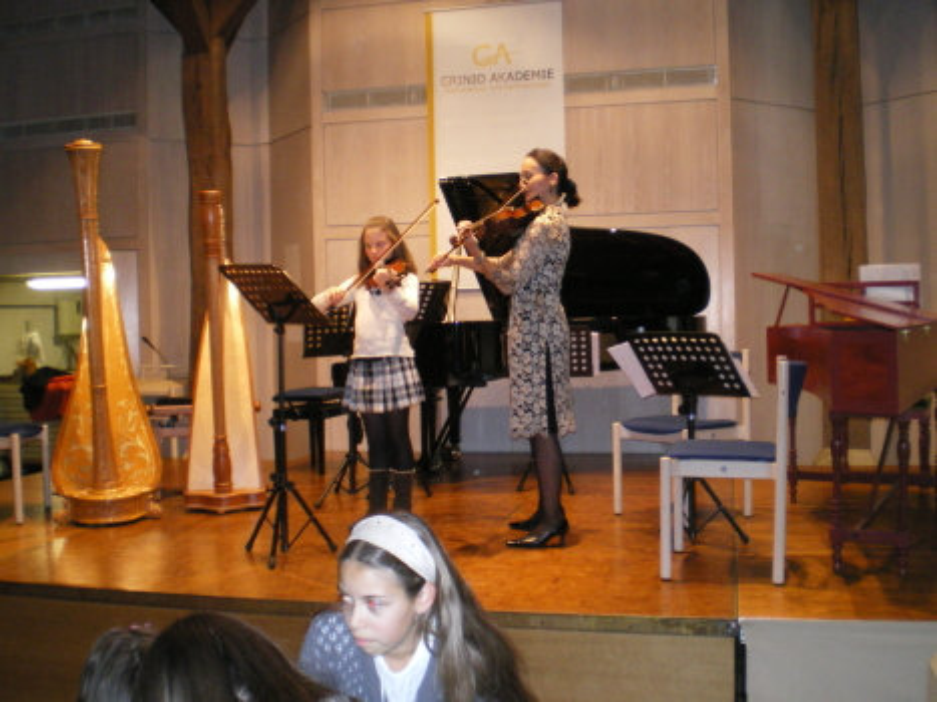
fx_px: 1028
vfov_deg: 37.7
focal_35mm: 38
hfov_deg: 49.0
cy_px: 351
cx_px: 468
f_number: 3.1
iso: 400
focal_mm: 6.3
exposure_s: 1/30
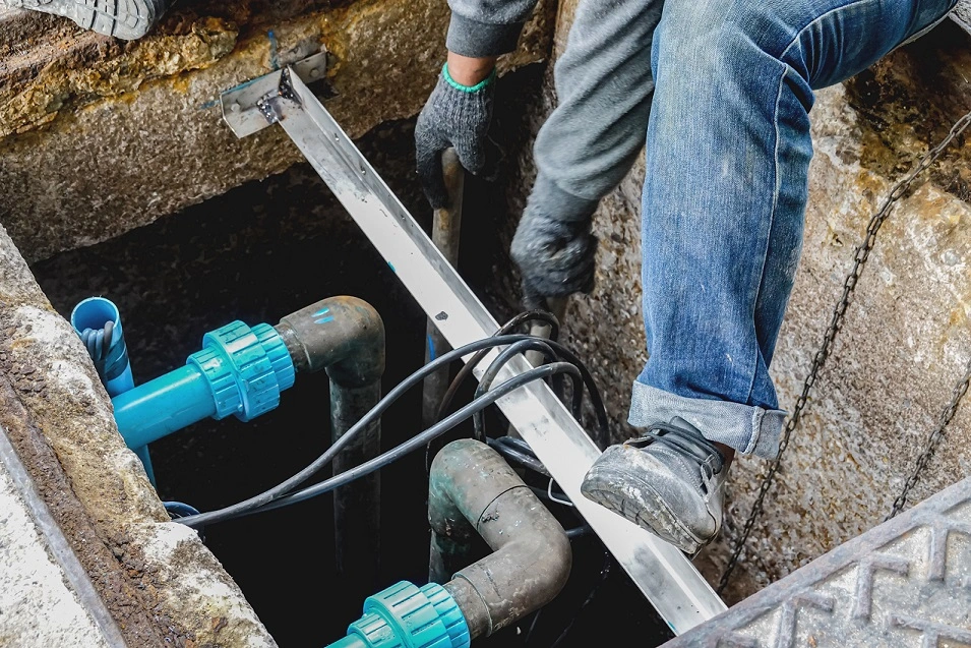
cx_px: 486
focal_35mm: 64
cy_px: 324
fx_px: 1726
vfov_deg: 21.2
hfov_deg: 31.4
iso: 800
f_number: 4
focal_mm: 23.39
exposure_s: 1/60
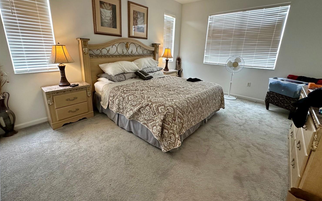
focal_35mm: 16
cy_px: 88
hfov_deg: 97.7
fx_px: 140
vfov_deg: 70.9
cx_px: 153
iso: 250
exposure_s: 1/120
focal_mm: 2.22
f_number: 2.2
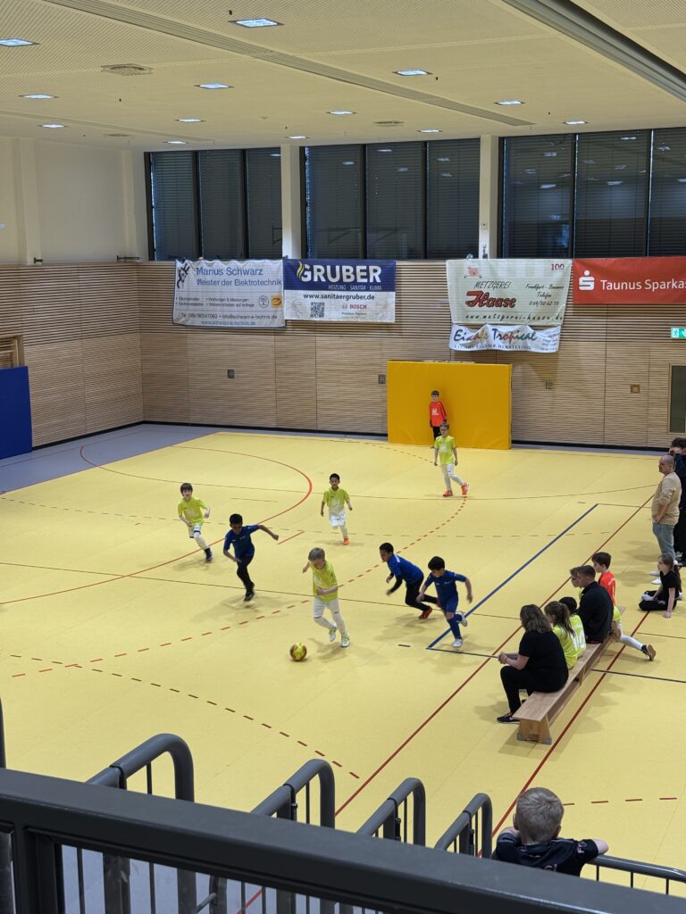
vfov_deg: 39.7
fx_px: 1268
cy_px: 457
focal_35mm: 48
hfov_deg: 30.3
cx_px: 343
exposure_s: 1/121
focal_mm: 6.76
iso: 50
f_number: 1.78
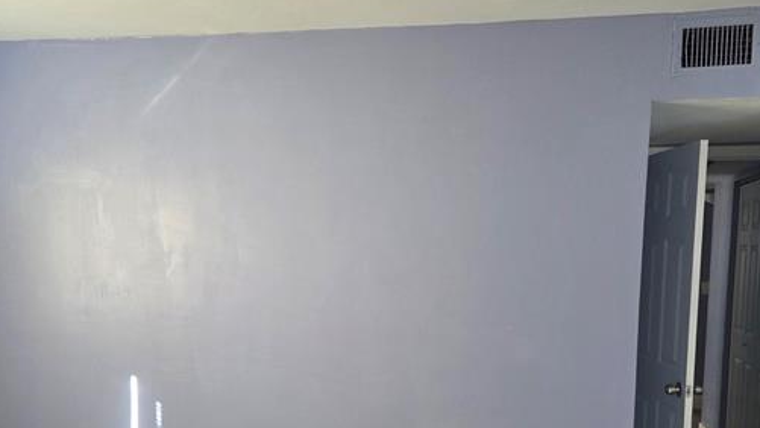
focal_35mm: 40
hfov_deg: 50.5
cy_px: 340
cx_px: 382
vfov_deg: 29.1
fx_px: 806
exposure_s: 1/180
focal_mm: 5.4
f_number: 1.8
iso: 200
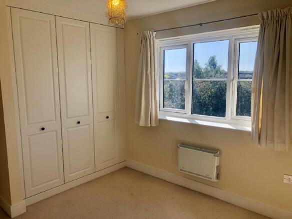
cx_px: 146
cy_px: 110
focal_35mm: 28
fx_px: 236
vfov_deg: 49.7
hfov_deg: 63.5
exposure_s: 1/425
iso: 20
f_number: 1.8
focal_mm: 3.99
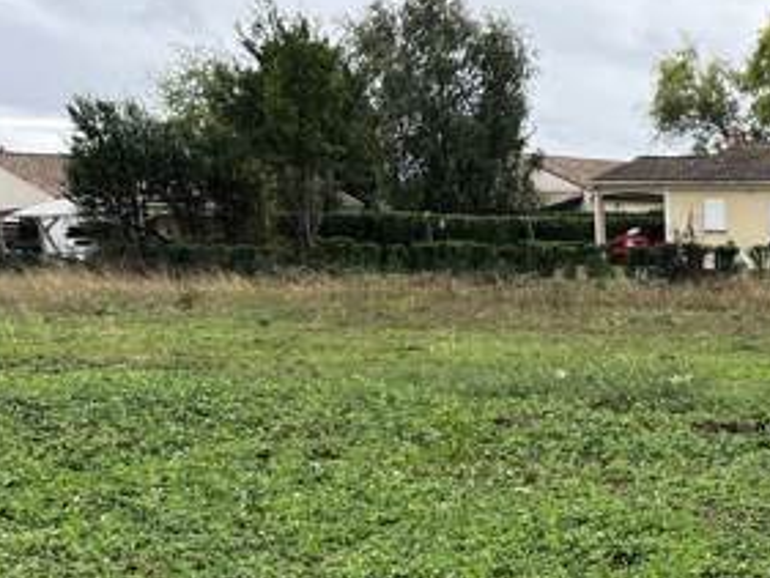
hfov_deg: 24.2
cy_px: 805
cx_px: 891
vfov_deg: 18.2
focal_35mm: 74
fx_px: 1647
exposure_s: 1/756
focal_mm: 5.1
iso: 50
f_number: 1.6
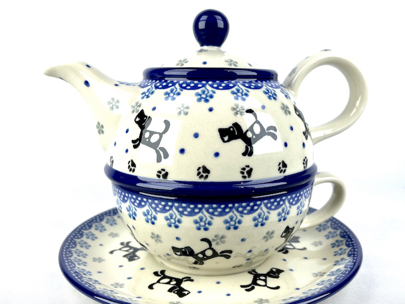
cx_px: 212
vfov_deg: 42.9
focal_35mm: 33
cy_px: 159
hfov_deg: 55.3
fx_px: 386
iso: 32
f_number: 1.6
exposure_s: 1/312
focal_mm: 5.1
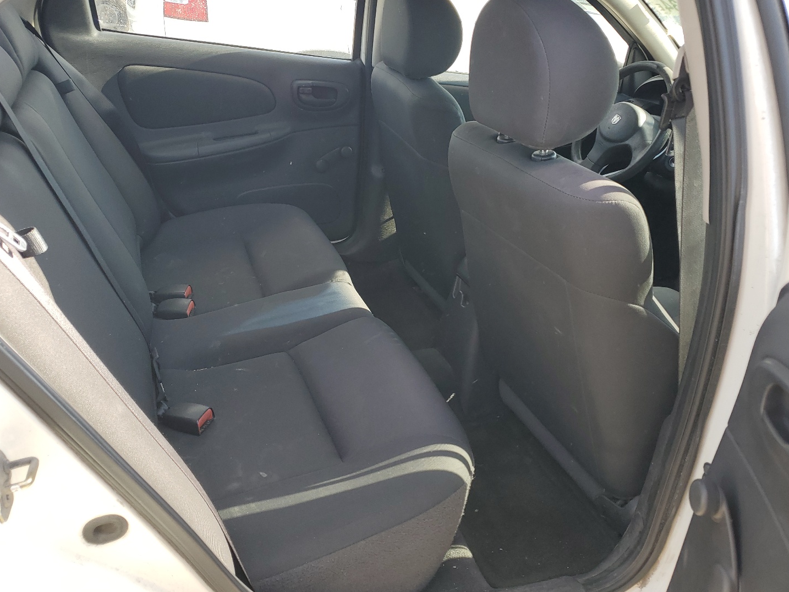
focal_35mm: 29
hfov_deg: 61.6
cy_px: 277
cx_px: 389
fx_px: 661
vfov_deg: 48.2
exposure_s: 1/312
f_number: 1.5
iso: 50
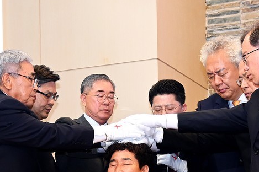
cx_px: 111
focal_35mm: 102
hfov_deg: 19.9
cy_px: 203
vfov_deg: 13.0
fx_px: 736
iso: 1100
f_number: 4.2
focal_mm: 25
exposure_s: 1/60
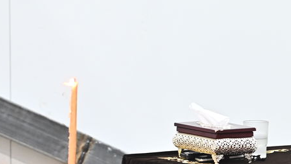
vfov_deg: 2.5
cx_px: 310
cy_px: 99
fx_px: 3773
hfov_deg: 4.4
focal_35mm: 489
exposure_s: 1/160
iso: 2500
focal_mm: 150
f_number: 3.5
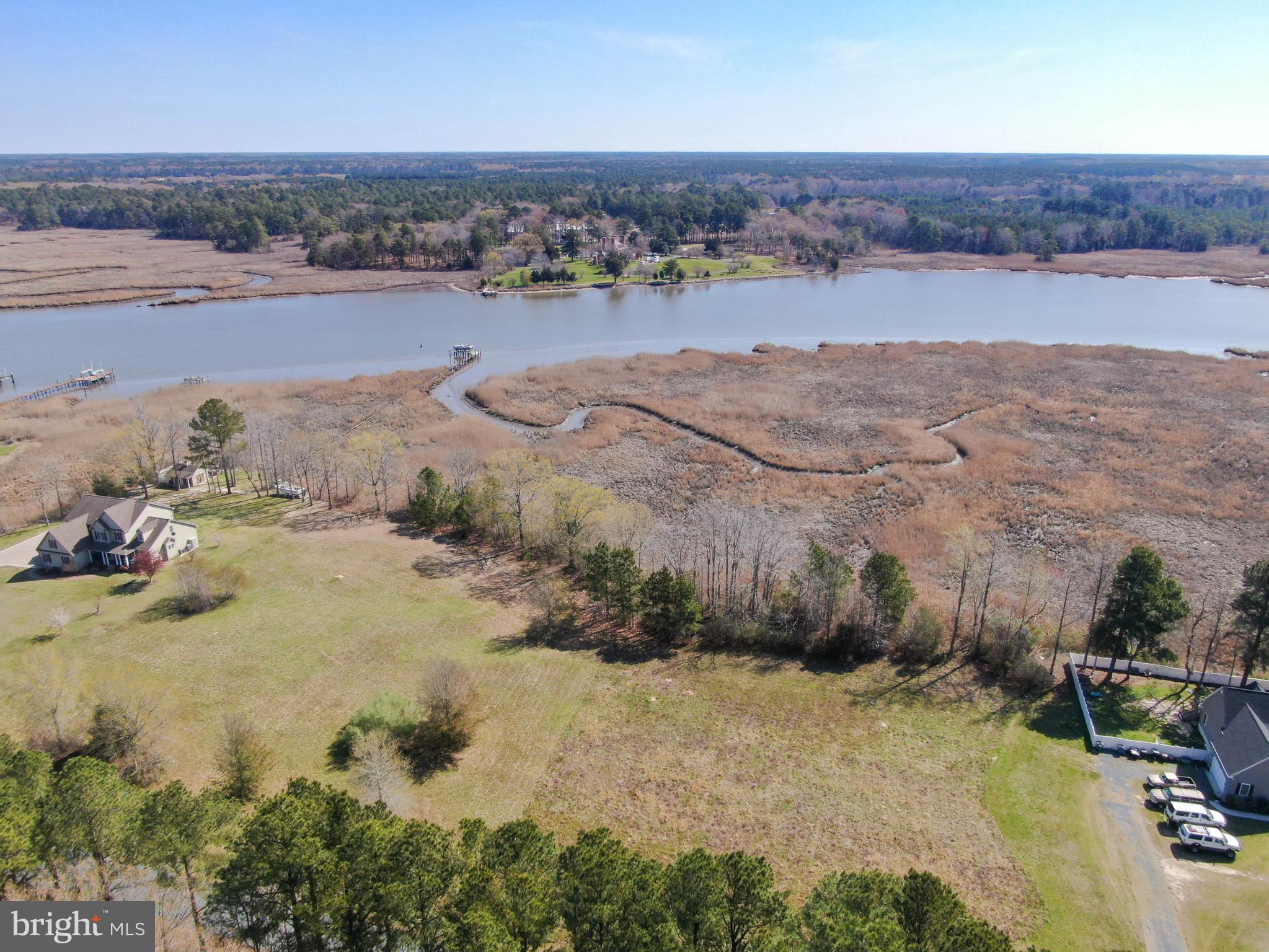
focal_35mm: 24
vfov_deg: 56.8
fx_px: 880
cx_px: 634
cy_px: 476
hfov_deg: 71.6
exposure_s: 1/1250
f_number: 2.8
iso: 110
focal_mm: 4.39
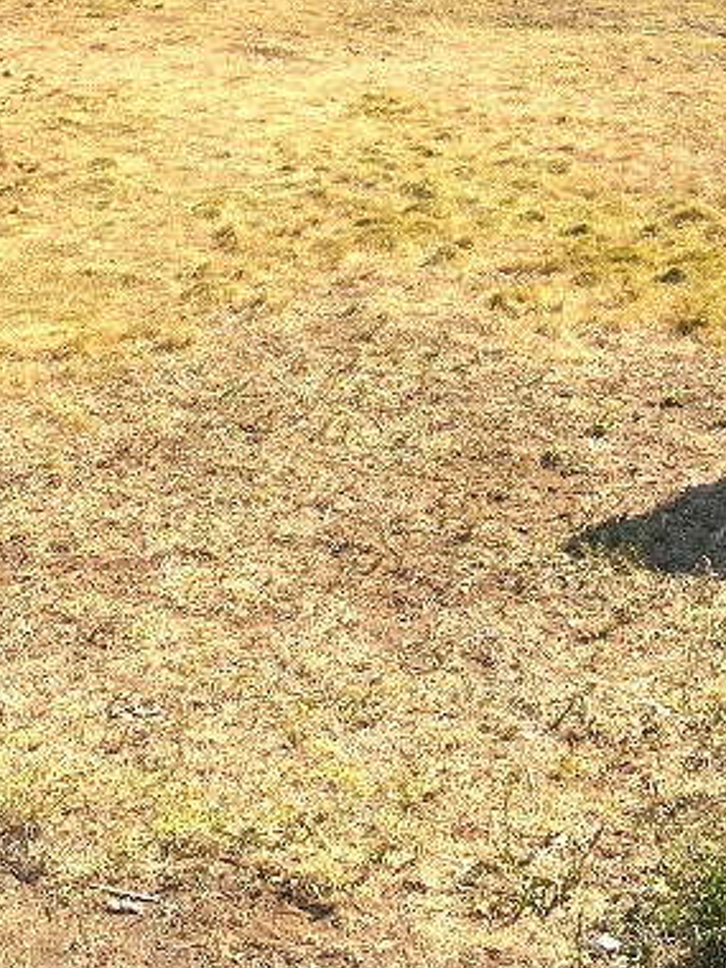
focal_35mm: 70
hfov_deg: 21.0
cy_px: -270
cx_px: 387
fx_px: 1957
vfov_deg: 24.5
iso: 32
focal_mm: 4.25
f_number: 1.8
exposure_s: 1/3984
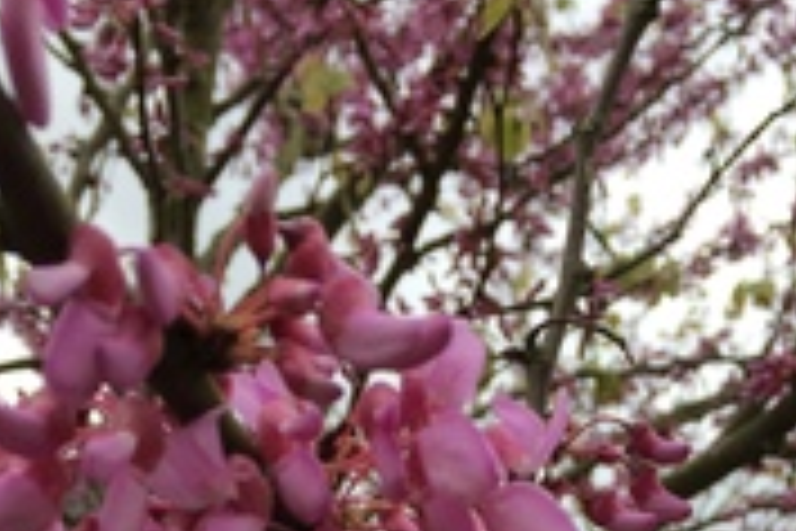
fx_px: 1503
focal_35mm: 68
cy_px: 846
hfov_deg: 29.7
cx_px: 378
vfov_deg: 17.5
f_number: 2.2
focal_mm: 4.15
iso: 32
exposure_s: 1/746
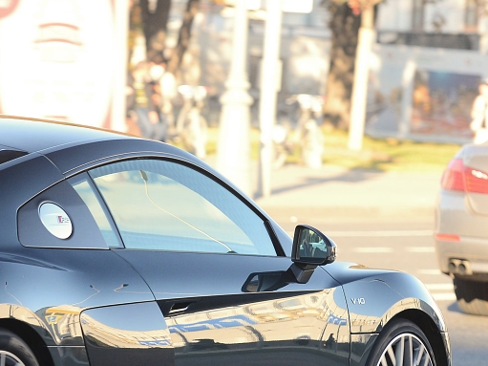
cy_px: 291
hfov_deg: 7.0
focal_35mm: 283
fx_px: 3989
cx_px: -63
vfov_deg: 5.2
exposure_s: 1/200
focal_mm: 116
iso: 500
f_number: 4
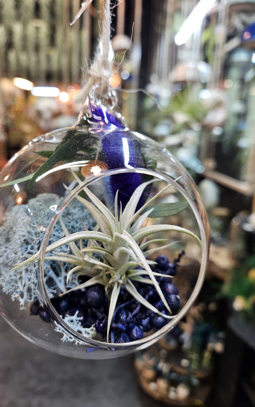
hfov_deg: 49.0
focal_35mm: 25
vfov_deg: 72.5
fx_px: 278
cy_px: 207
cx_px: 104
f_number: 1.8
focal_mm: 5.4
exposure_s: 1/100
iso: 64
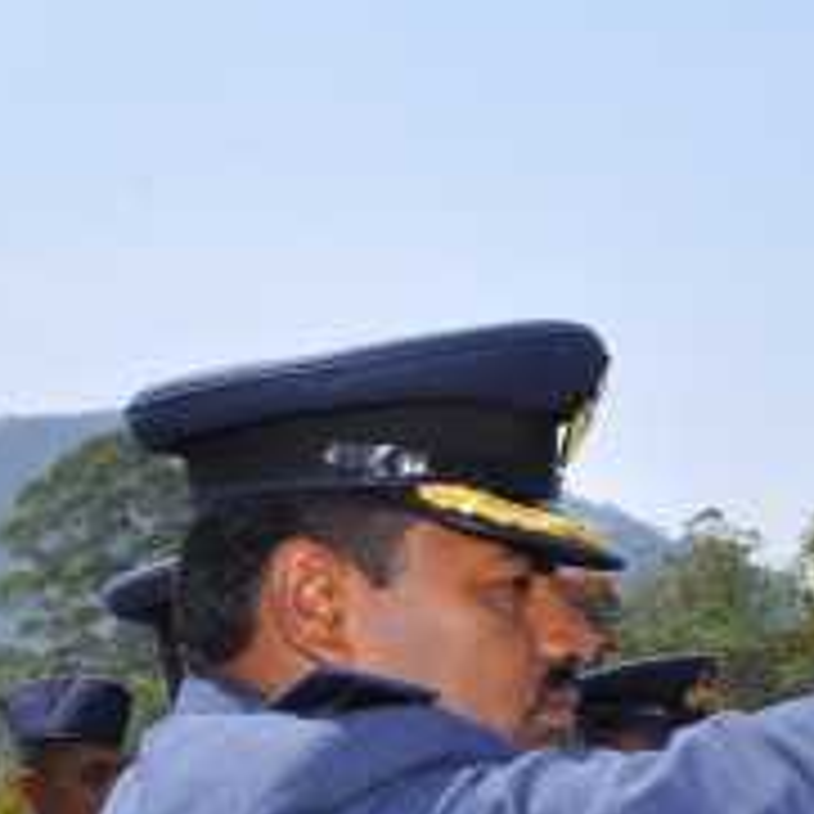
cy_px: 783
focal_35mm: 88
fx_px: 2352
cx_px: 1178
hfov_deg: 17.8
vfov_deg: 19.2
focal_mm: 21
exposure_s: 1/160
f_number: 14
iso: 200
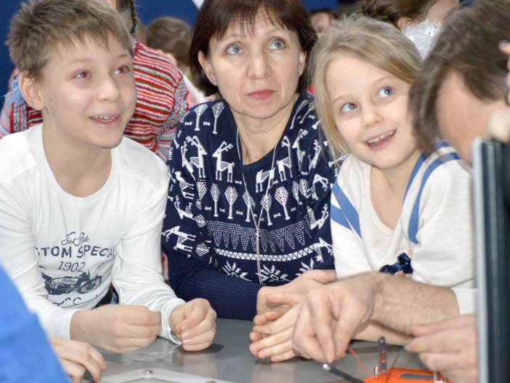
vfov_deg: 16.3
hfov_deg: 21.6
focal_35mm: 91
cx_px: 267
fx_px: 1334
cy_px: 190
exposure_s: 1/60
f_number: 4
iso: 2000
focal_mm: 55
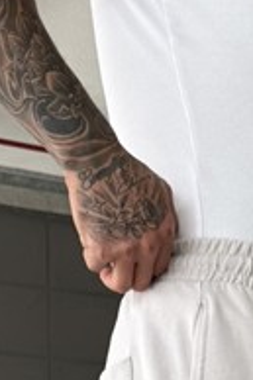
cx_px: 141
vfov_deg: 16.4
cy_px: 701
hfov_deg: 13.3
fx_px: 1088
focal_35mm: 103
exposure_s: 1/399
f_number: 1.78
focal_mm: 6.76
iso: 80
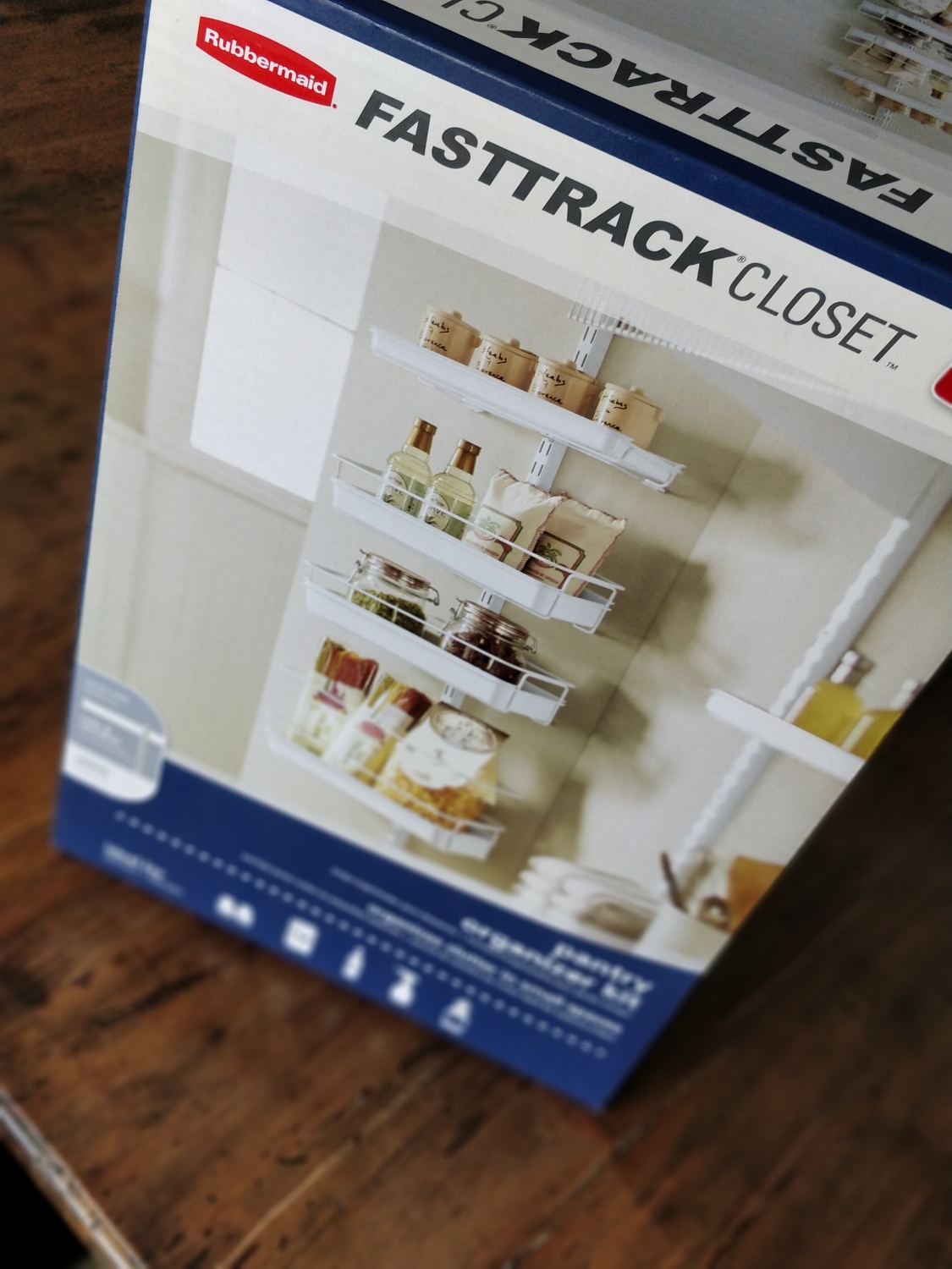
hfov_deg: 56.8
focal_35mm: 24
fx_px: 880
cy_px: 634
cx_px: 476
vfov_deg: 71.6
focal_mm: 4.1
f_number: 1.7
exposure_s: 1/100
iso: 160
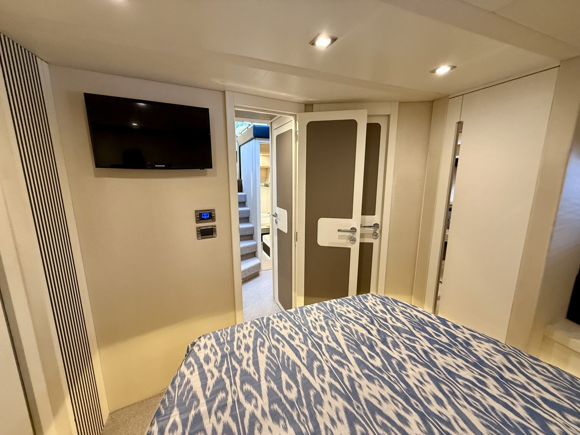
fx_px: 235
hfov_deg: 102.1
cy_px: 218
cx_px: 290
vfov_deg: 85.7
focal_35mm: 14
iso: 400
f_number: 2.2
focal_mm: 2.22
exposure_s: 1/55
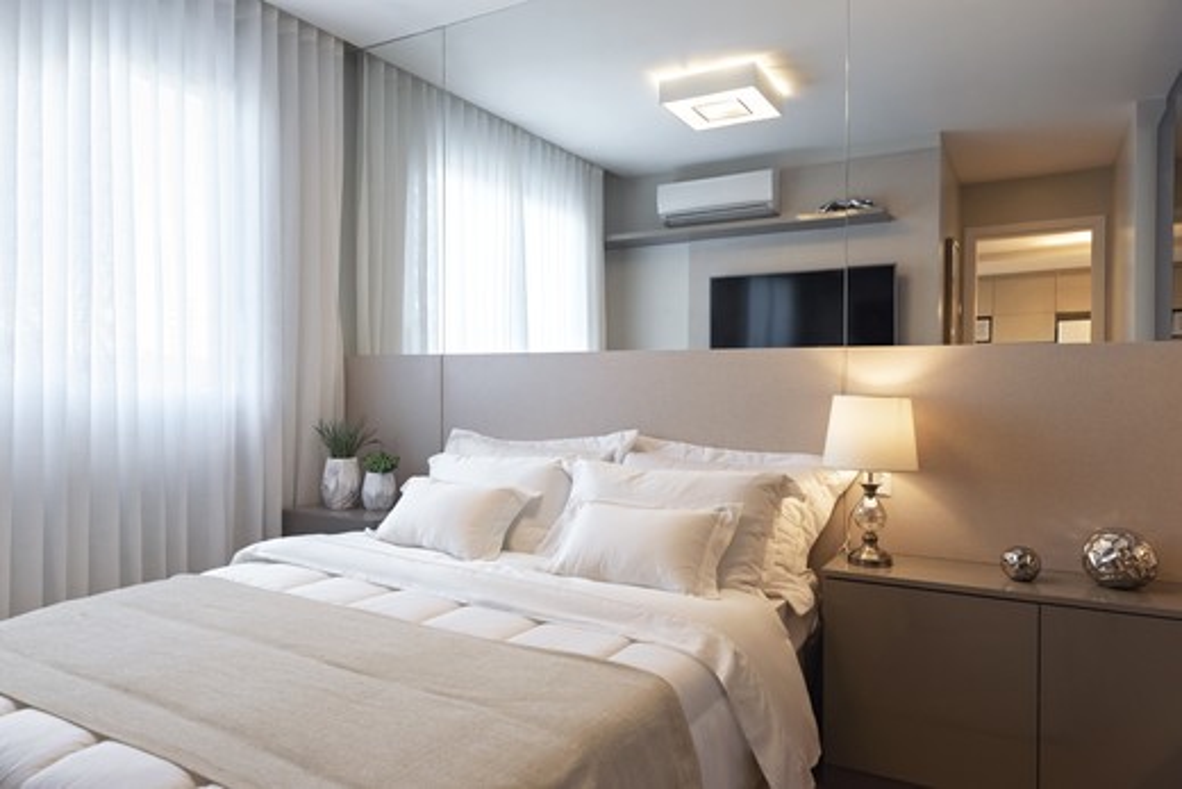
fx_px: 788
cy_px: 394
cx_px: 591
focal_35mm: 24
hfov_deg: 73.7
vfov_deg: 53.2
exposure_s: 1/80
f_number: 6.3
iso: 800
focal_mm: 24
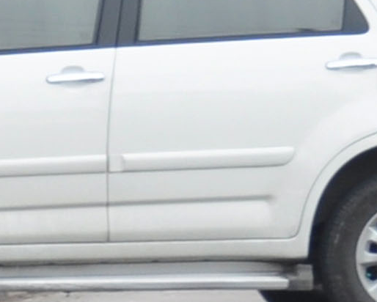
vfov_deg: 2.6
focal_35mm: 586
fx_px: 6543
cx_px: 967
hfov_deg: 3.3
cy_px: 248
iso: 200
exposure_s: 1/320
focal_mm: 50
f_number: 6.3
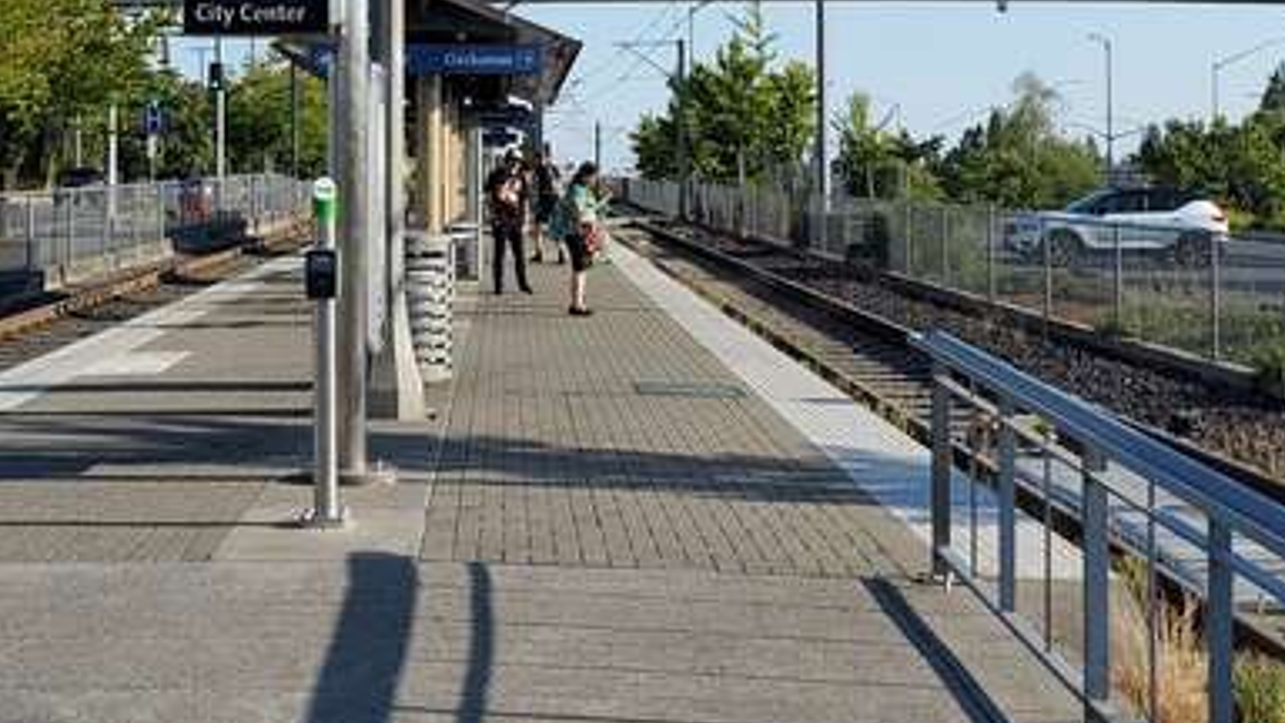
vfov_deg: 20.0
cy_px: 64
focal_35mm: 59
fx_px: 2010
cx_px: 425
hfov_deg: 35.1
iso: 50
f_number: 2.4
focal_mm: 4.3
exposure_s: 1/1160
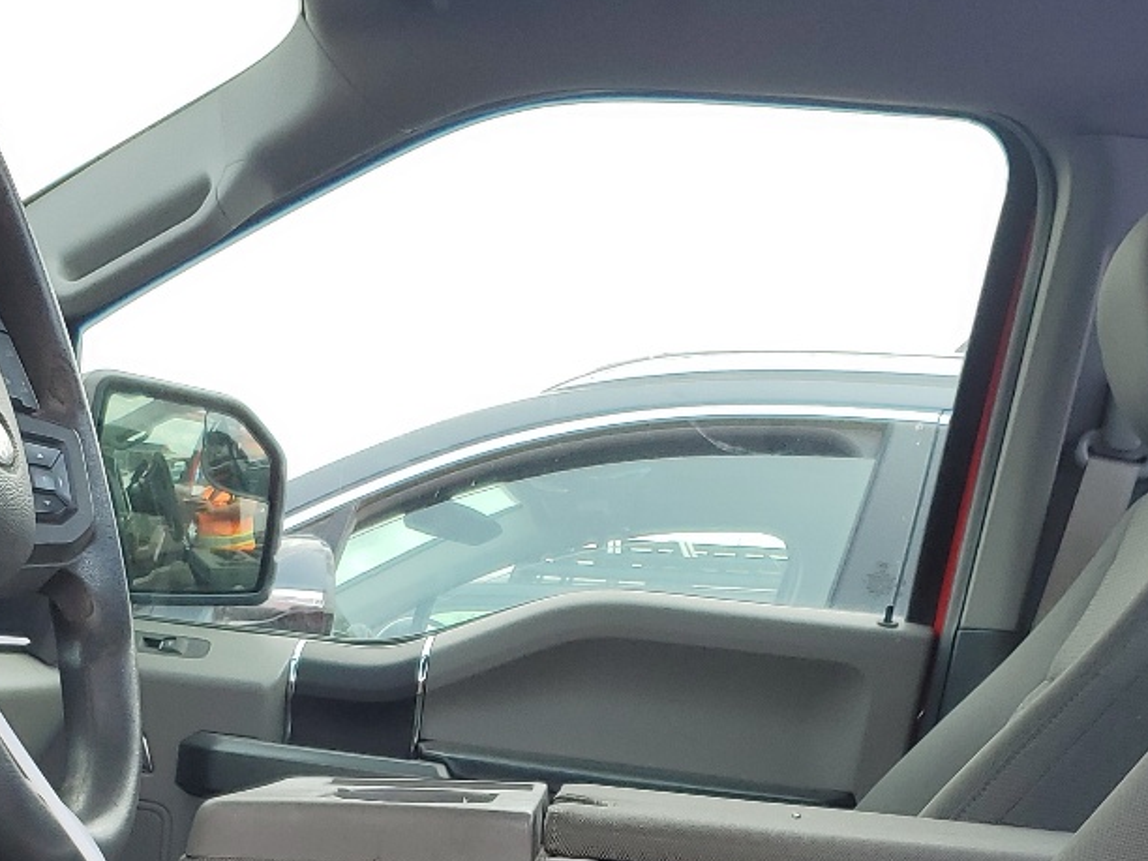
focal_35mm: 68
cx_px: 486
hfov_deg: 28.5
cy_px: 929
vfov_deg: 20.7
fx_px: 2255
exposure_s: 1/625
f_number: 1.5
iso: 50
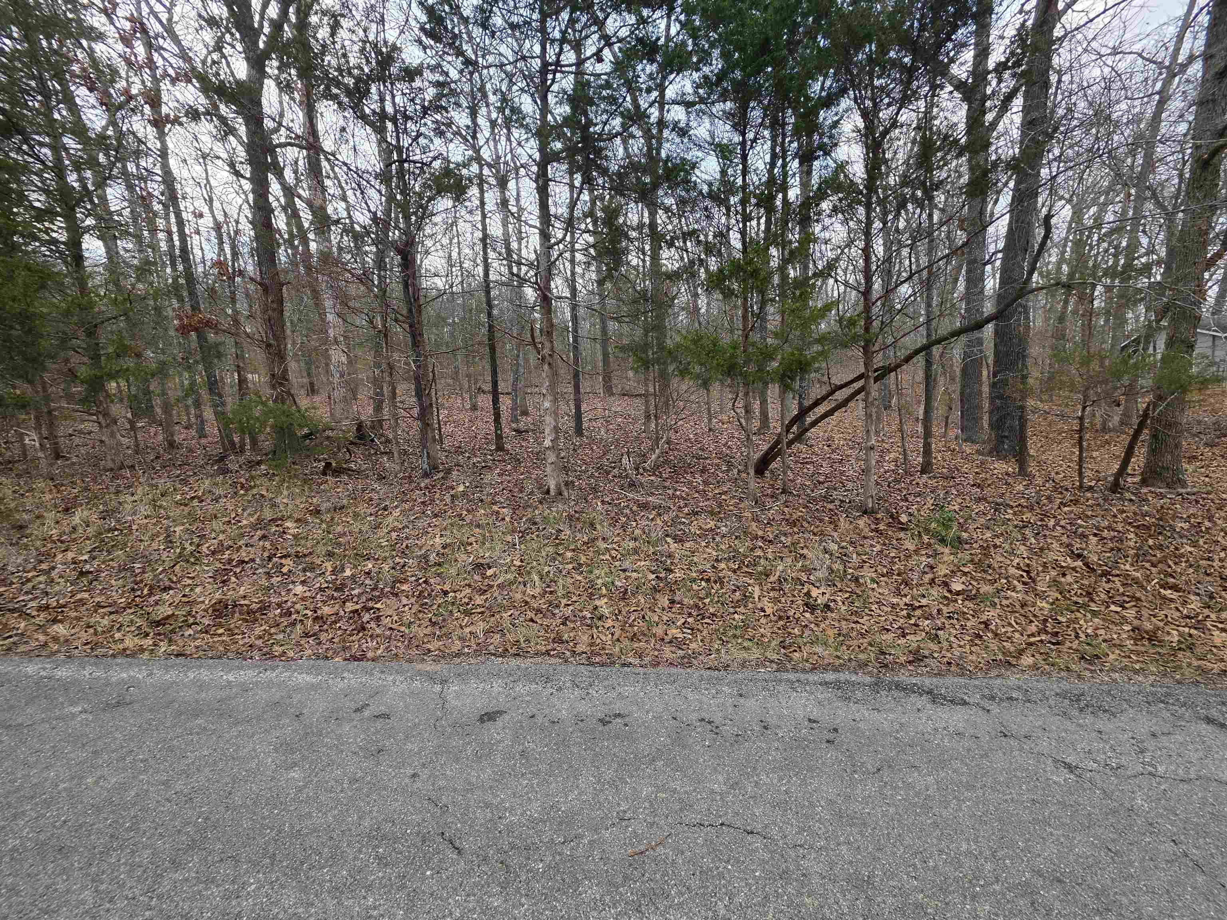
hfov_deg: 106.2
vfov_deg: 89.9
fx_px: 461
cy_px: 460
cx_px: 614
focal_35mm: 13
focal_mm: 2.2
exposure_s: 1/120
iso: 20
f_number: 1.9
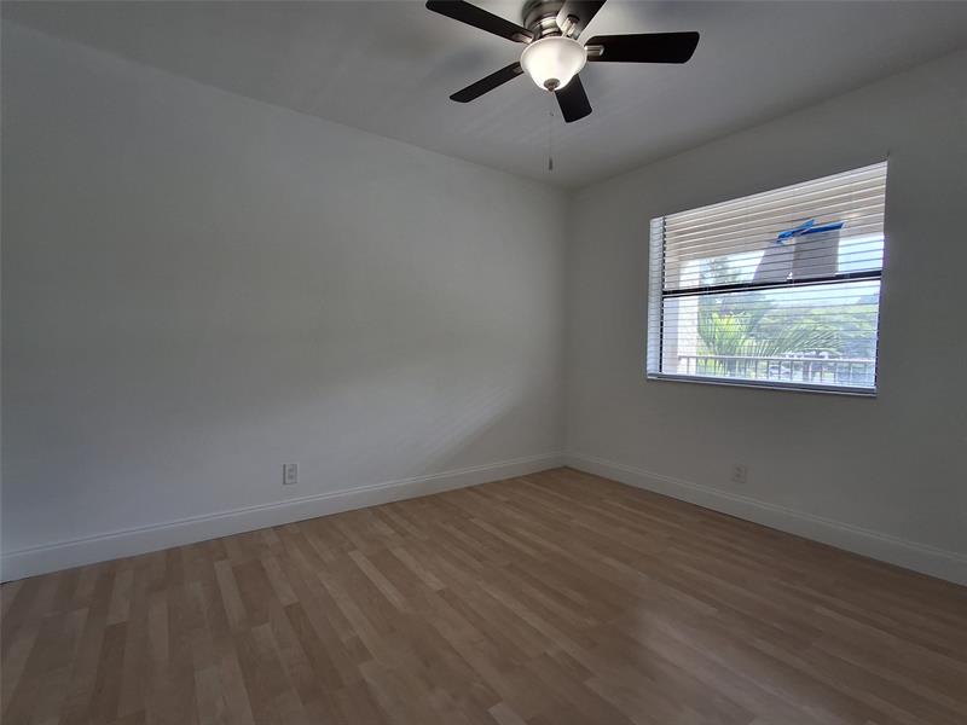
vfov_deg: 78.1
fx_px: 447
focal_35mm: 16
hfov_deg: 94.5
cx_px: 484
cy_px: 362
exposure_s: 1/148
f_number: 2.2
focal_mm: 1.64
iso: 40
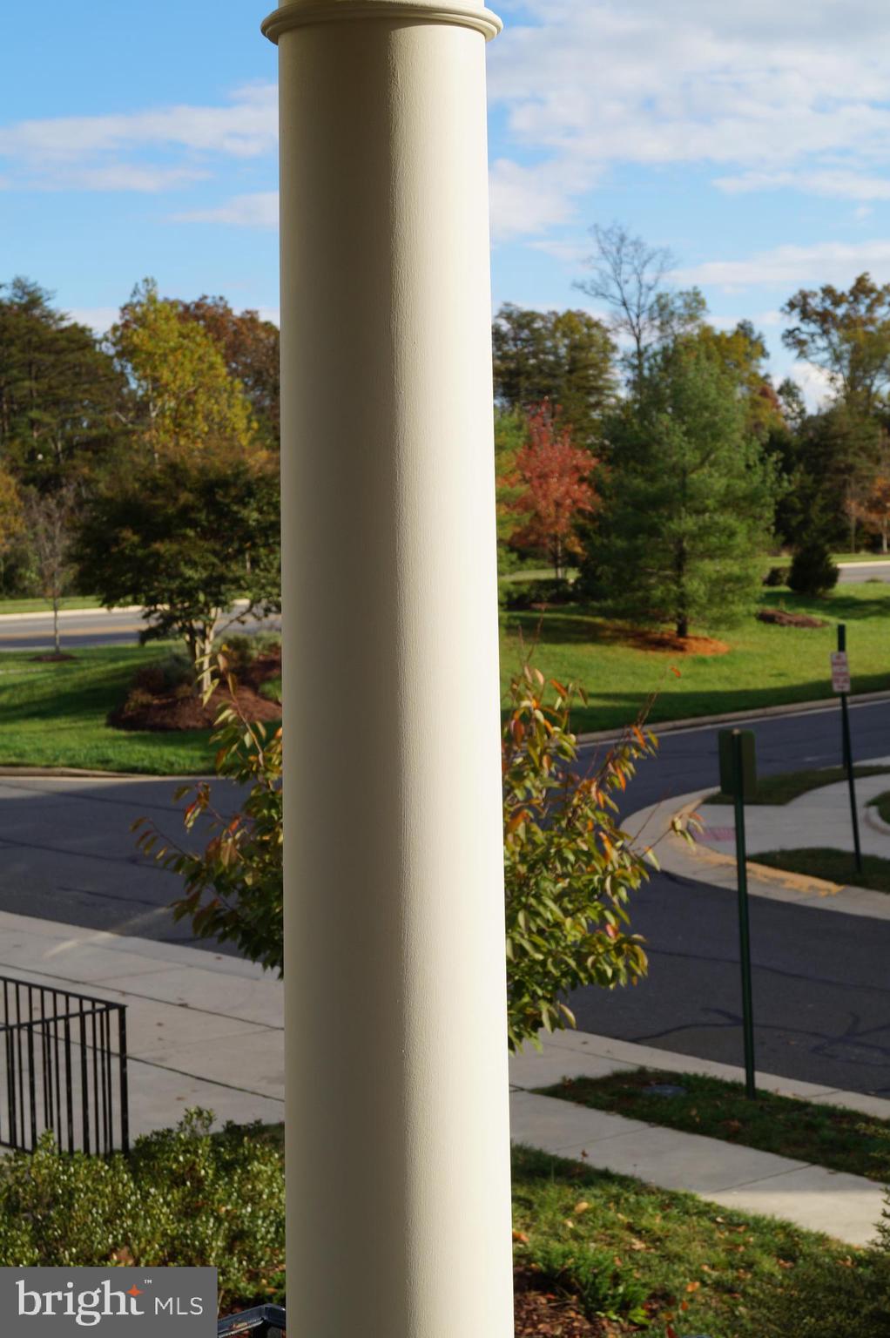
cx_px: 445
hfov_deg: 22.6
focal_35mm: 60
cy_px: 669
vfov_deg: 33.4
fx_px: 2228
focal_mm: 40
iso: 100
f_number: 10
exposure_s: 1/160
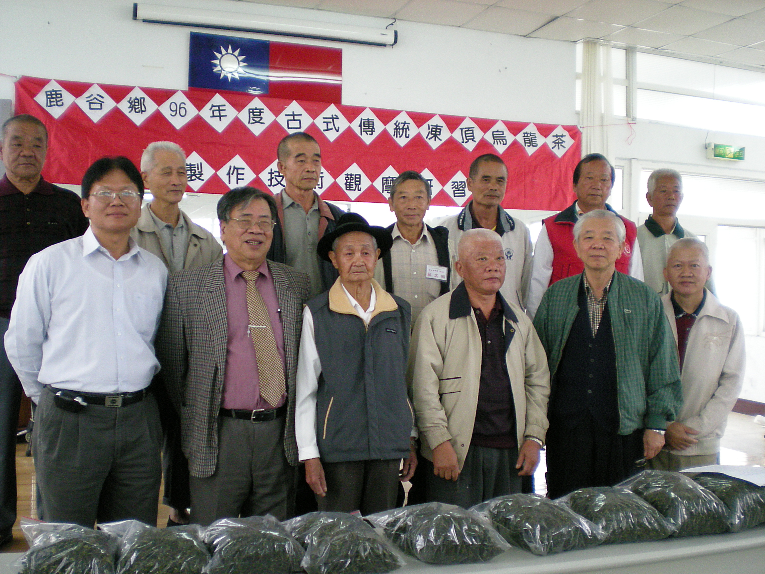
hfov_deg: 49.0
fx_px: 840
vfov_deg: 37.7
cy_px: 287
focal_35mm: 38
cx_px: 382
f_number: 3.1
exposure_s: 1/125
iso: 350
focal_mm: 6.3
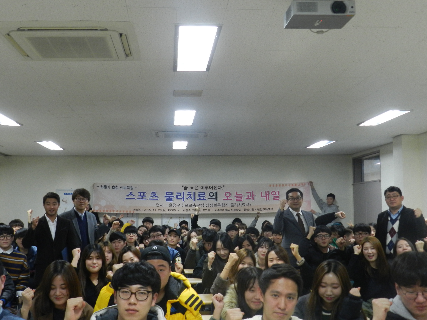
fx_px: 567
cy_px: 160
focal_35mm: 46
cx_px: 214
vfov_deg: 31.5
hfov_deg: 41.2
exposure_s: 1/20
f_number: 4.2
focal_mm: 8.1
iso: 400
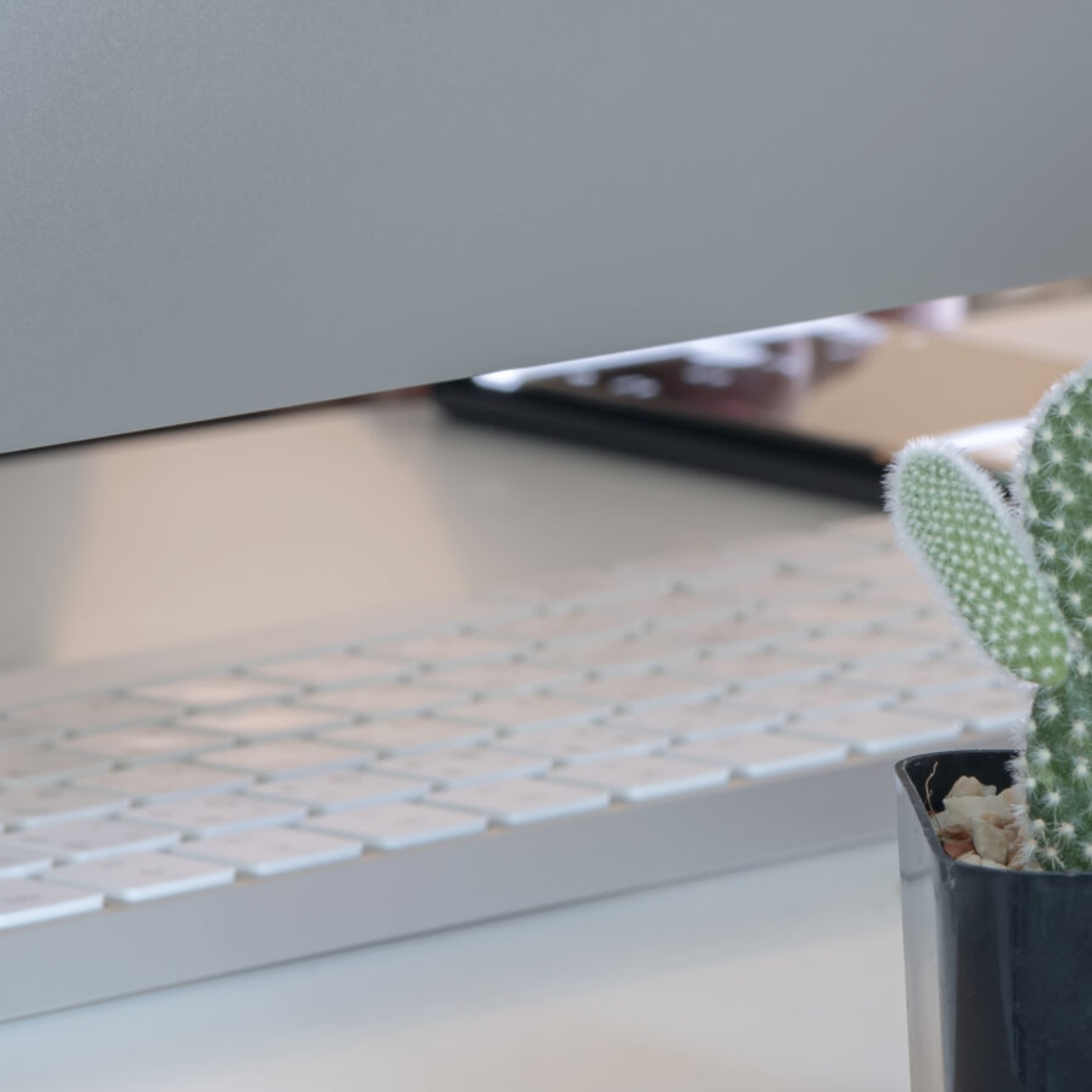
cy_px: 765
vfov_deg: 6.9
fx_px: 8994
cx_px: -219
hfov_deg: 6.9
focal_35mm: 252
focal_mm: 105
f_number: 18
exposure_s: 20
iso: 100
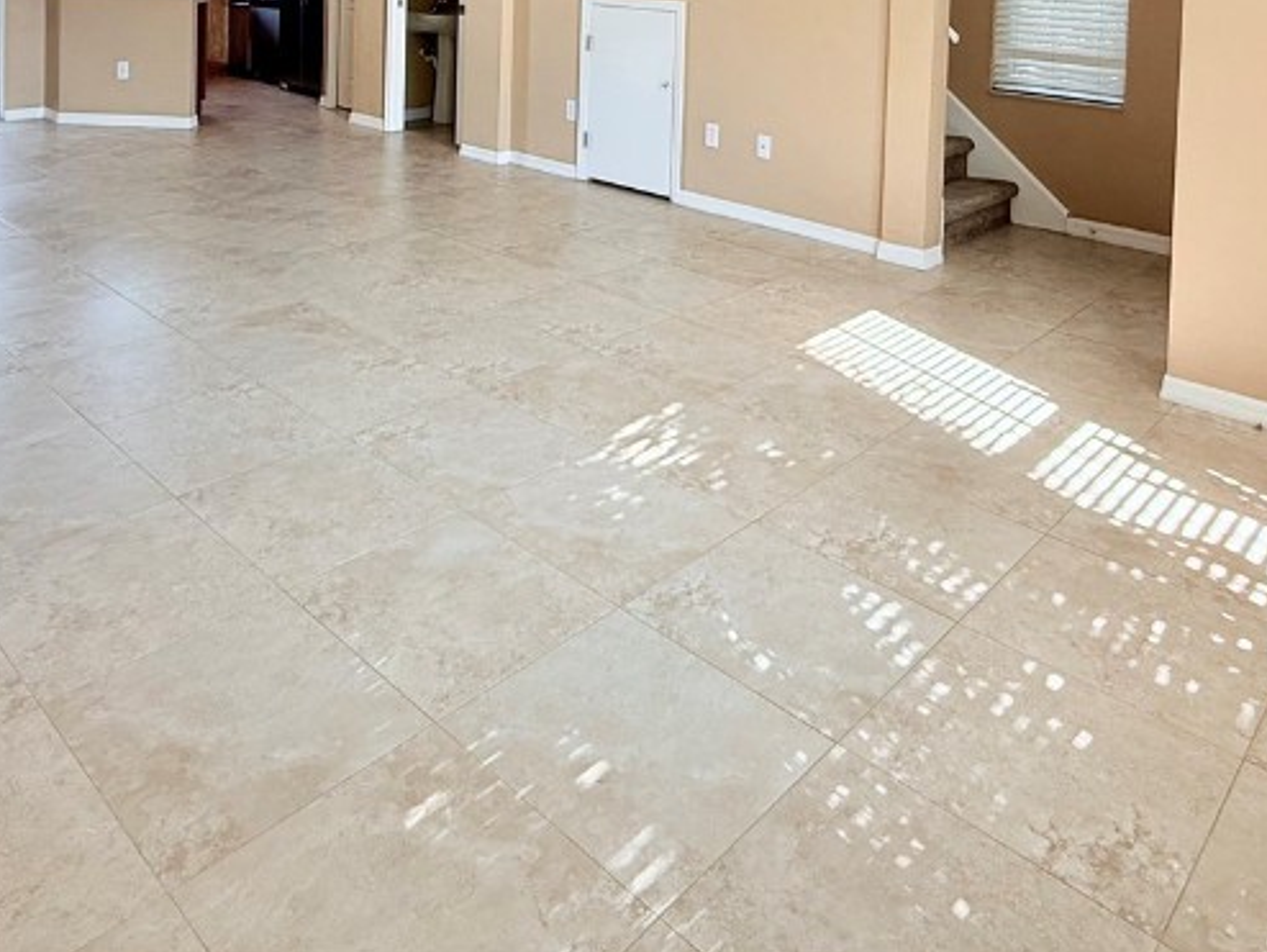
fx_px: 1062
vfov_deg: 41.2
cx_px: 518
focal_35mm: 29
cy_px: -26
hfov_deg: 61.2
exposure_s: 1/99
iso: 80
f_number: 2.2
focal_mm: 2.22
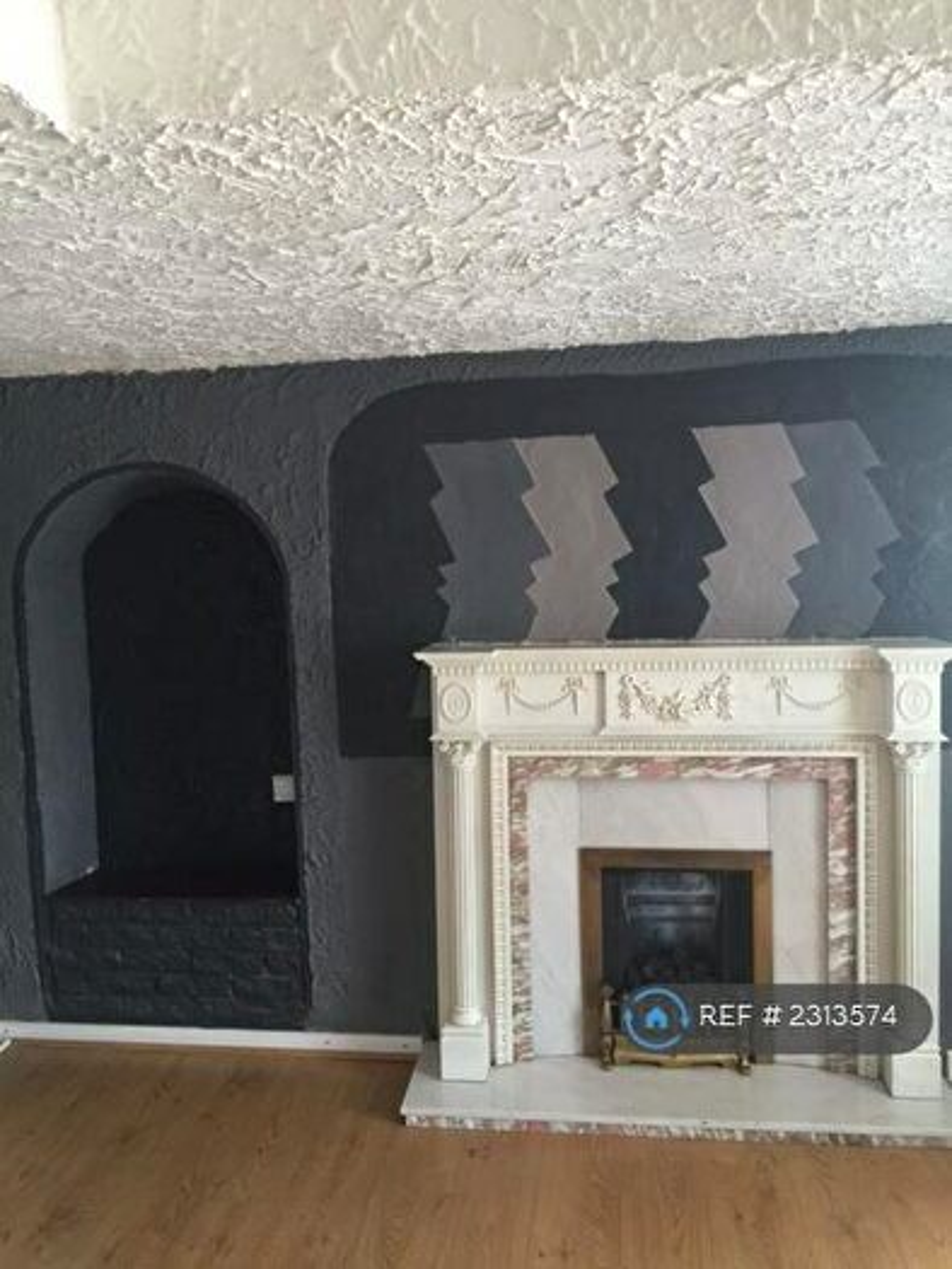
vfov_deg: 61.6
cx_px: 476
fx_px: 1063
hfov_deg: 48.2
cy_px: 634
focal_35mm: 29
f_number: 2.2
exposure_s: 1/17
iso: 100
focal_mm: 4.15
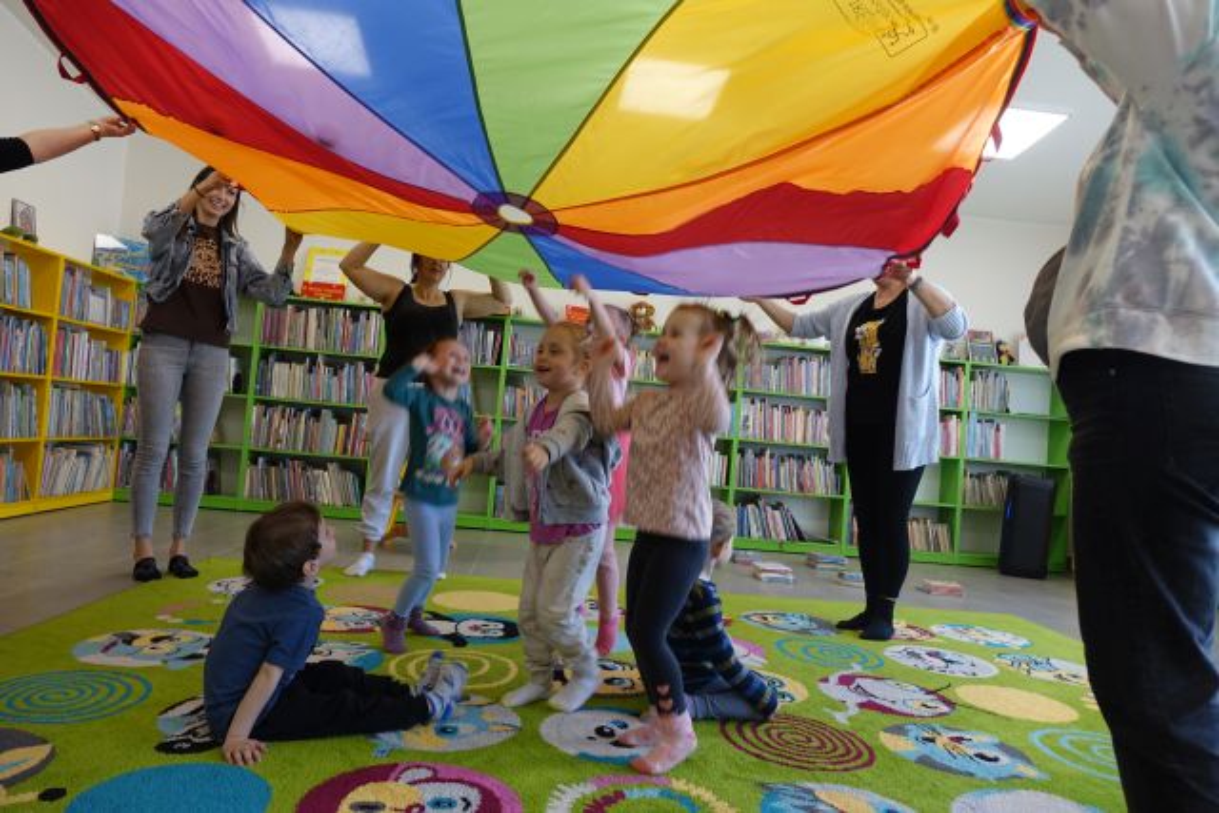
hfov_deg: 73.7
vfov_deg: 53.2
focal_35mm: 24
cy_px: 406
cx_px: 610
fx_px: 813
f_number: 2.8
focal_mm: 8.8
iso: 125
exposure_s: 1/50
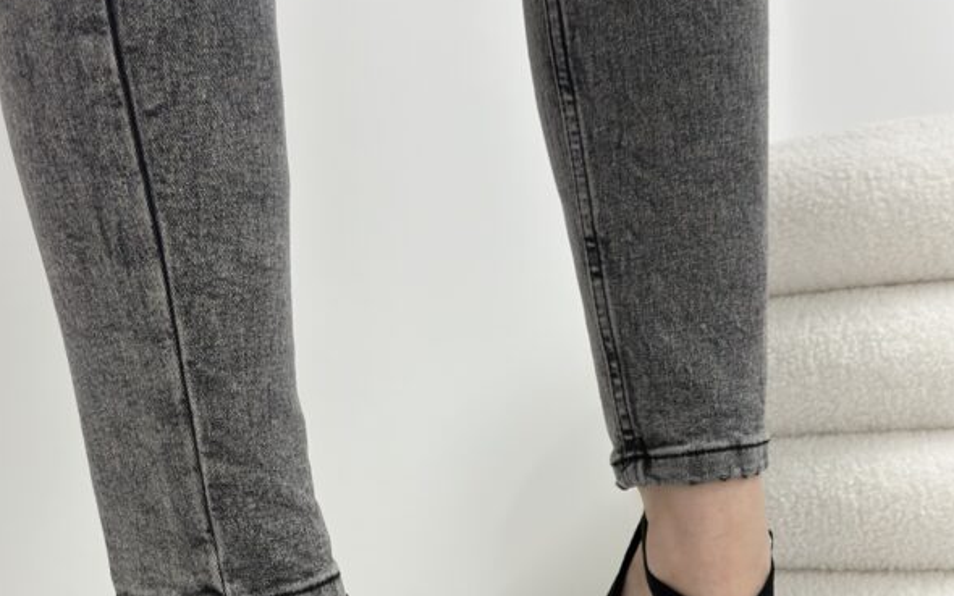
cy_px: 622
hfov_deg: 29.8
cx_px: 474
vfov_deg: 18.3
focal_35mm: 69
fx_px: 1794
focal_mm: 6.86
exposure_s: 1/100
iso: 160
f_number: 1.78
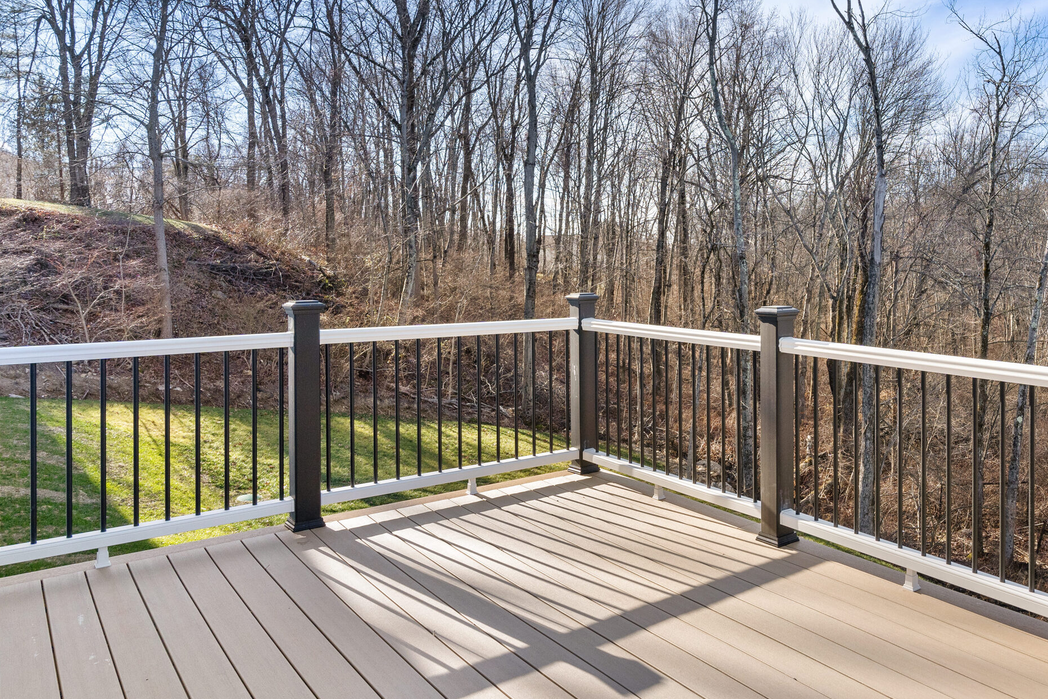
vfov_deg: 46.1
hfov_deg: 62.8
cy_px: 277
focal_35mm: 28
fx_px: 815
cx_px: 747
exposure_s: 1/500
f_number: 8
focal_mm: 17
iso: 320
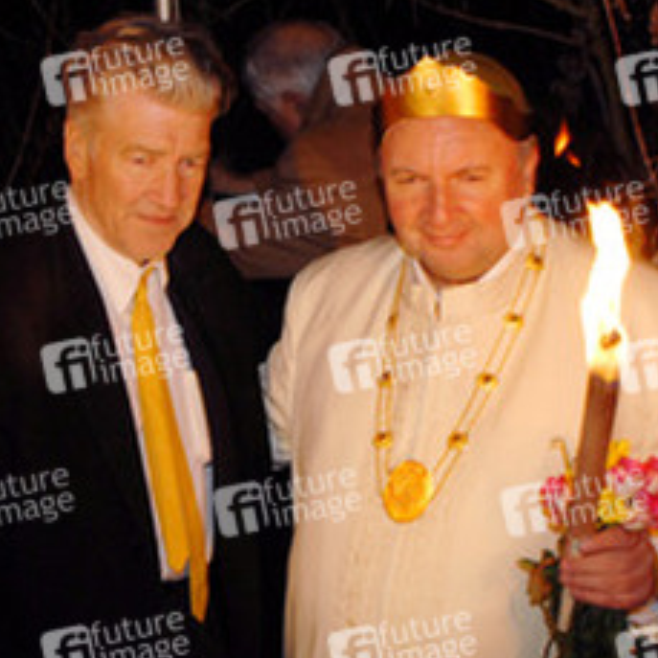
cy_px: 287
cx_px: 322
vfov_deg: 28.6
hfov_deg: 28.6
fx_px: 1290
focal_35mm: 60
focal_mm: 24
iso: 400
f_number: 2.8
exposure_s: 1/60
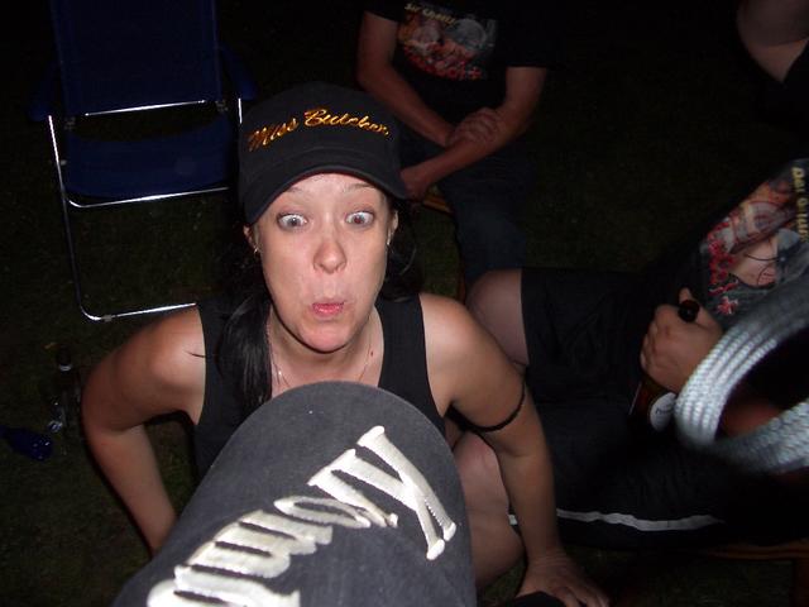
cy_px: 304
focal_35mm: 35
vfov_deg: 40.7
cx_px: 404
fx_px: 818
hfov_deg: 52.6
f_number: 2.6
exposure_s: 1/40
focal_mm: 5.8
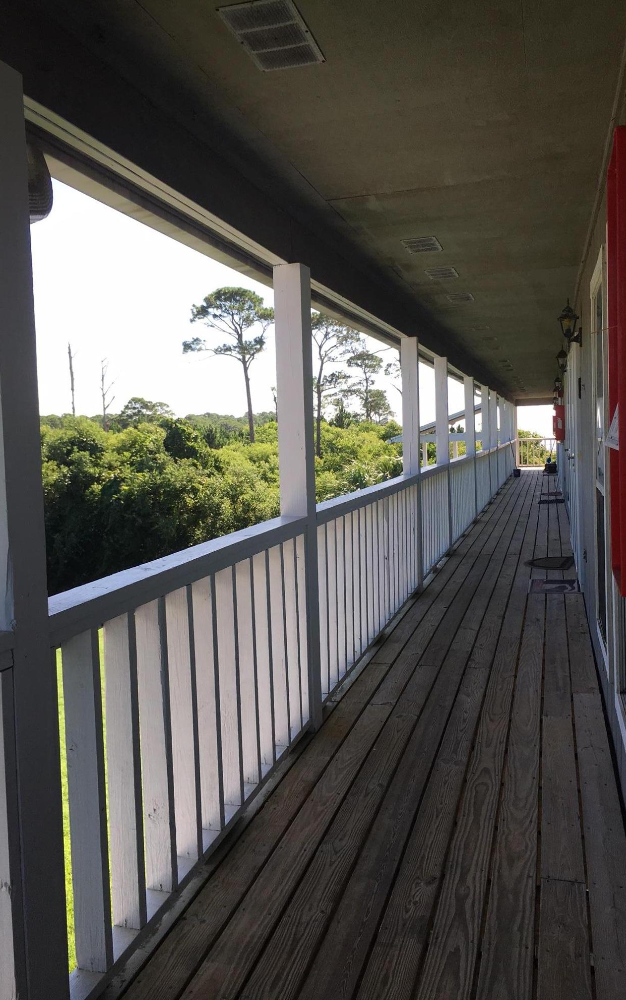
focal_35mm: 31
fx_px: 846
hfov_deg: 40.6
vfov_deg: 61.2
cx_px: 286
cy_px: 497
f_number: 2.2
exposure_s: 1/646
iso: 32
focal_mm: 4.15
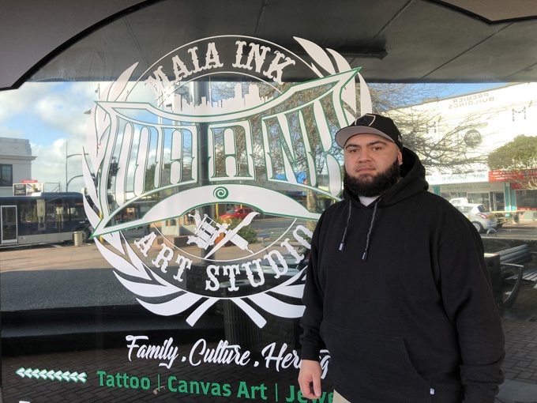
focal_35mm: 28
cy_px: 202
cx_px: 268
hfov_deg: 63.4
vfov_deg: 49.7
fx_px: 434
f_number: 1.8
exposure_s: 1/110
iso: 20
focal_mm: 3.99
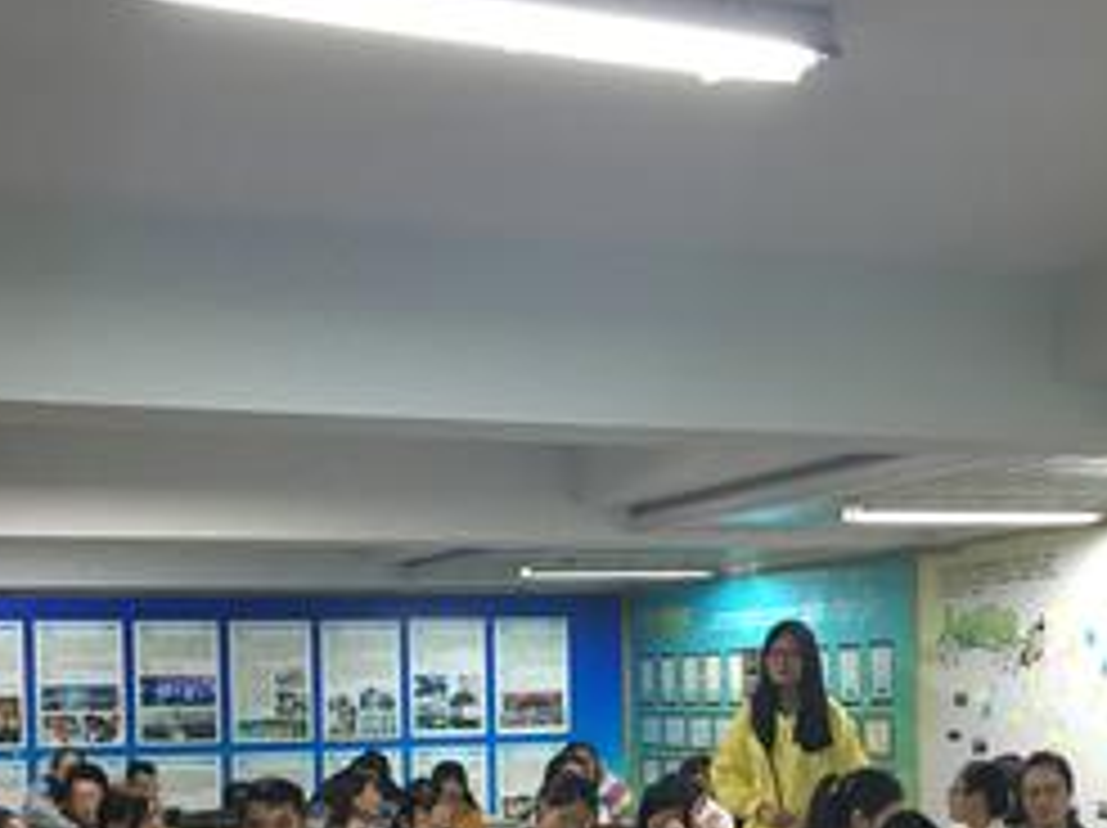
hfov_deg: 32.7
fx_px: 1885
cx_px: 549
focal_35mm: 59
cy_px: 794
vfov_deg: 23.9
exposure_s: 1/25
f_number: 2.2
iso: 200
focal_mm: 4.15
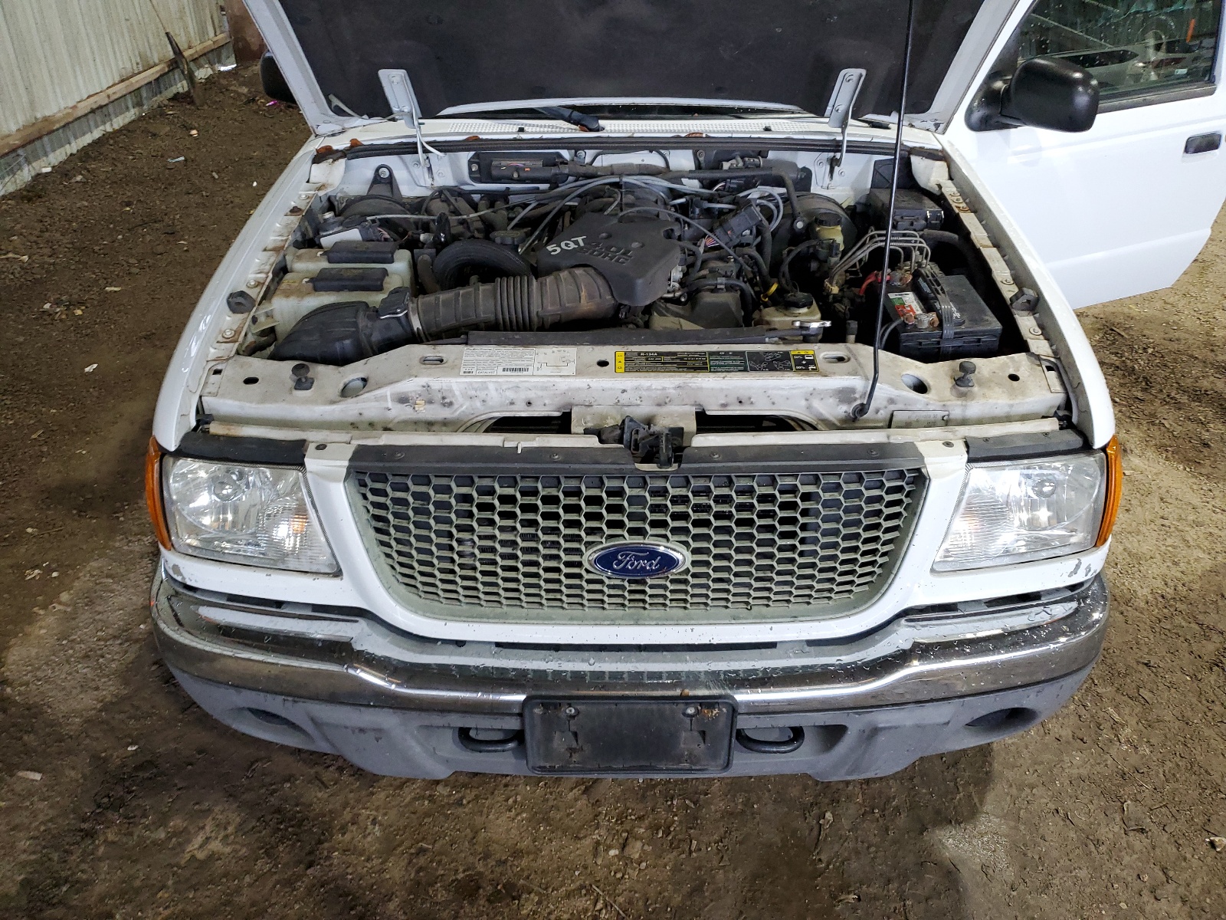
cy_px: 460
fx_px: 921
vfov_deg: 53.1
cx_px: 613
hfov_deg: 67.3
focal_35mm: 26
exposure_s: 1/60.2
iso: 161
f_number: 1.5
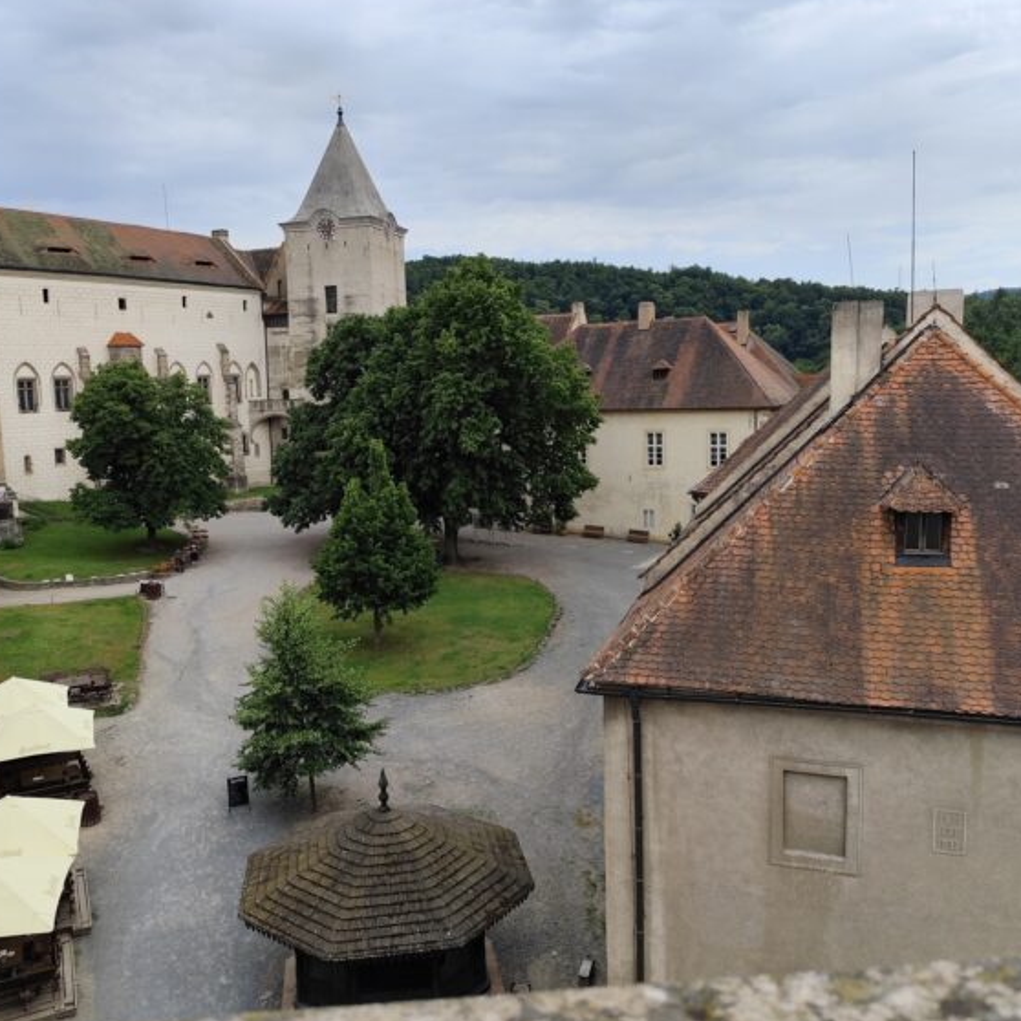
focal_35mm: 28
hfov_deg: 57.2
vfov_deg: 57.3
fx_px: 934
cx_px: 472
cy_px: 505
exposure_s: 1/1105
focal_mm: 6.19
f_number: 1.65
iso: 50
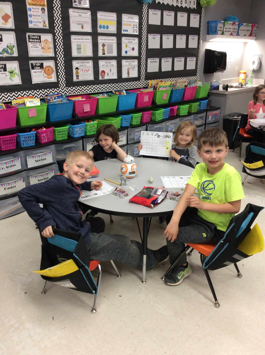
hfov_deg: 44.1
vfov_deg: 56.9
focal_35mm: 32
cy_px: 178
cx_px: 132
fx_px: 327
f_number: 2.4
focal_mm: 3.3
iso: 64
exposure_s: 1/24
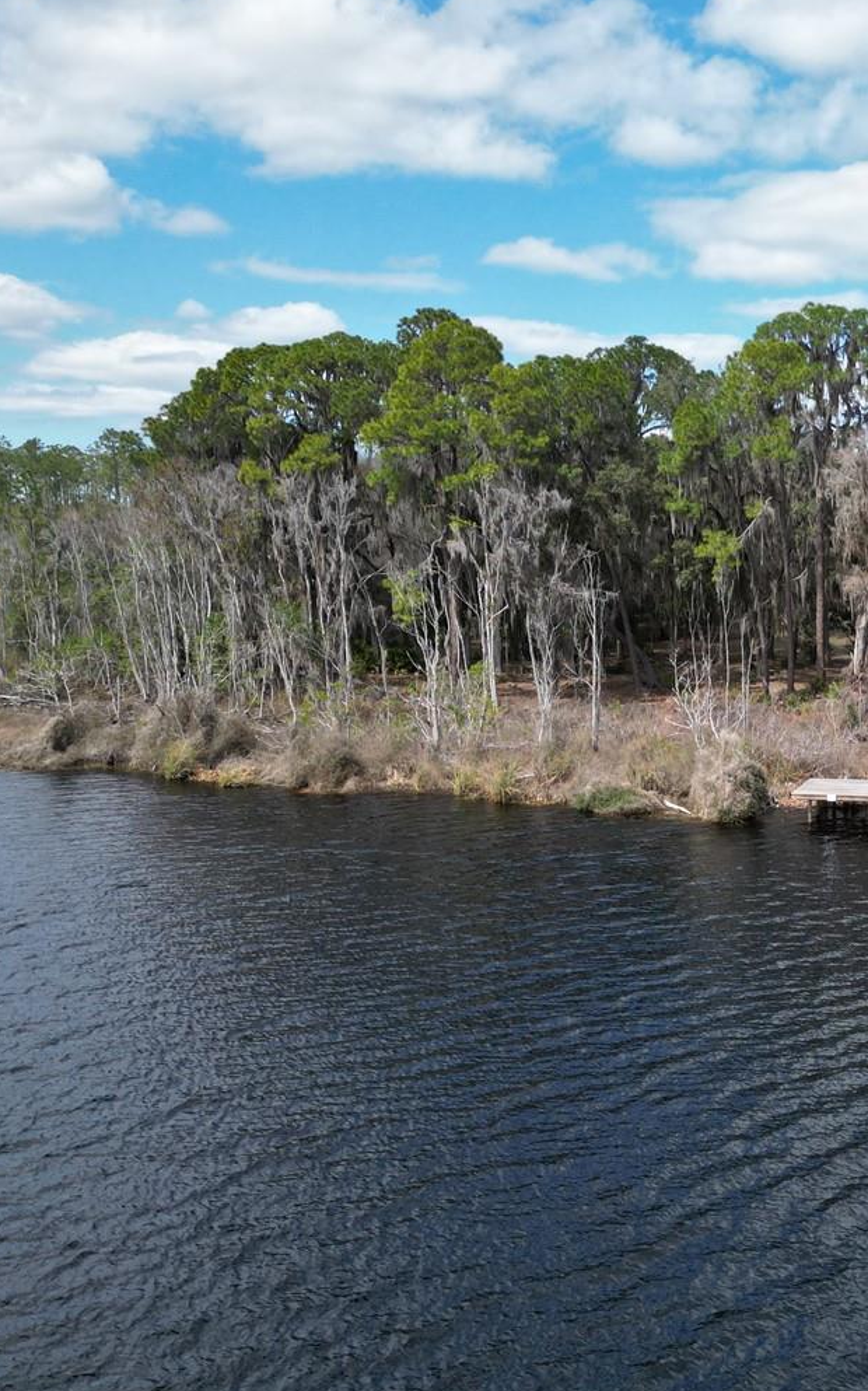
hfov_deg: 29.2
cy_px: 693
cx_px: 868
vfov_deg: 48.2
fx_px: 1553
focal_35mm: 41
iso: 150
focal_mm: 6.72
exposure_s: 1/2500
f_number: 1.7
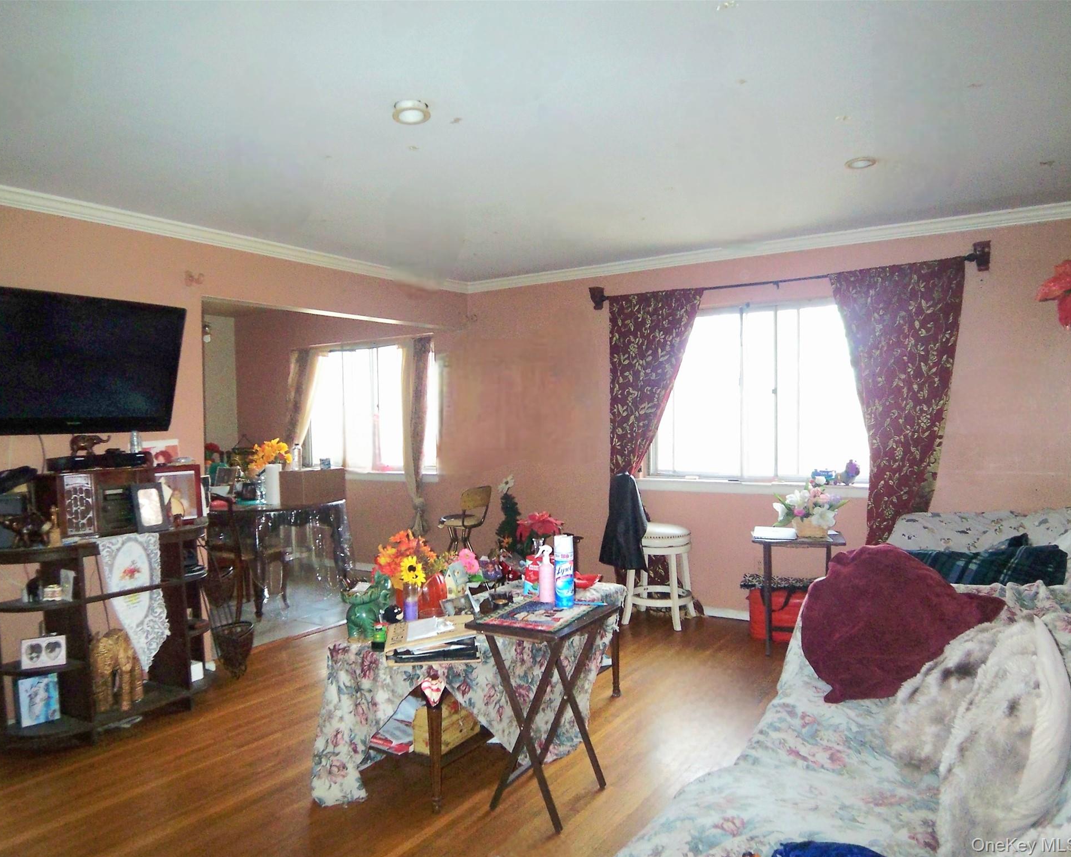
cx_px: 513
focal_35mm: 24
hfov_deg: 70.2
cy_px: 429
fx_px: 761
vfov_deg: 58.8
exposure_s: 1/30
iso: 200
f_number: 2.8
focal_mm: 3.8
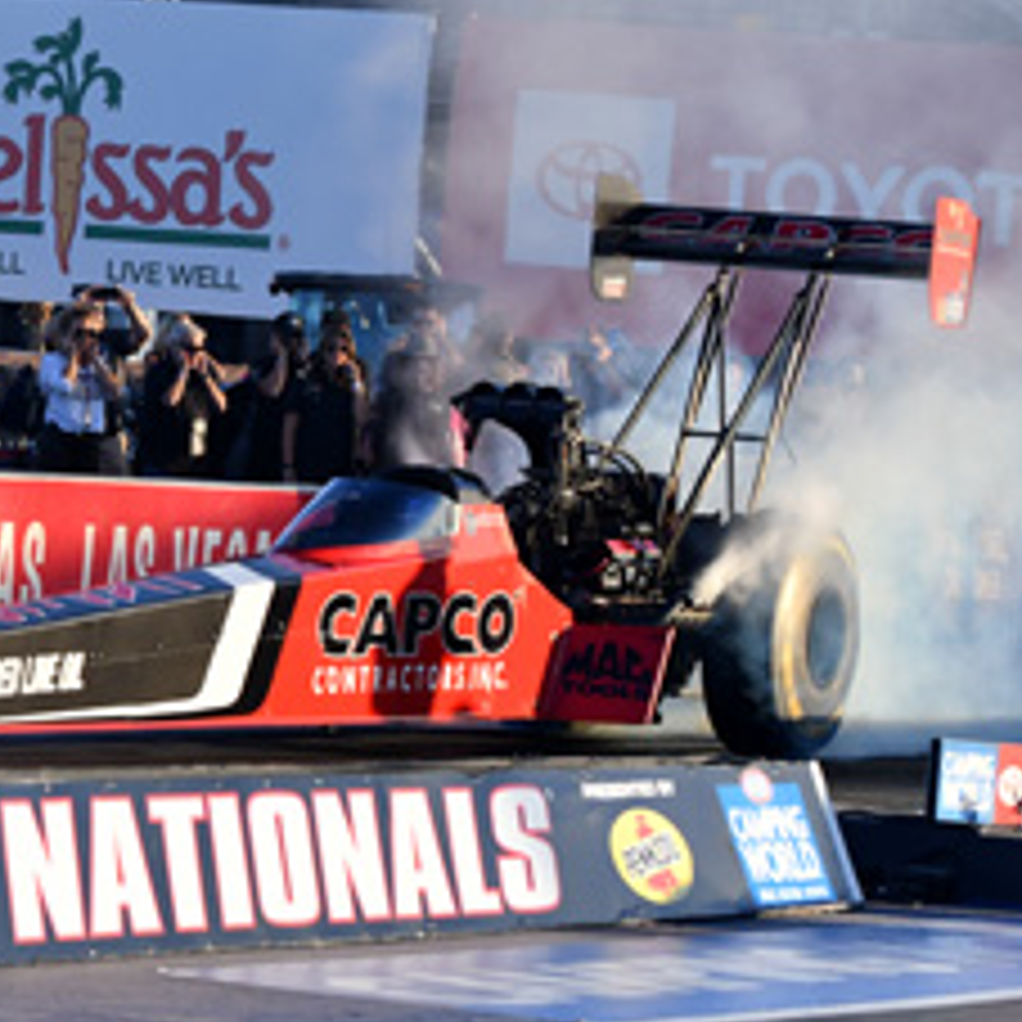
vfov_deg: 7.2
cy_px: 351
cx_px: 162
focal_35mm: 242
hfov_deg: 7.2
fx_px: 8083
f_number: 5.6
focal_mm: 86
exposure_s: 1/1000
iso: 320
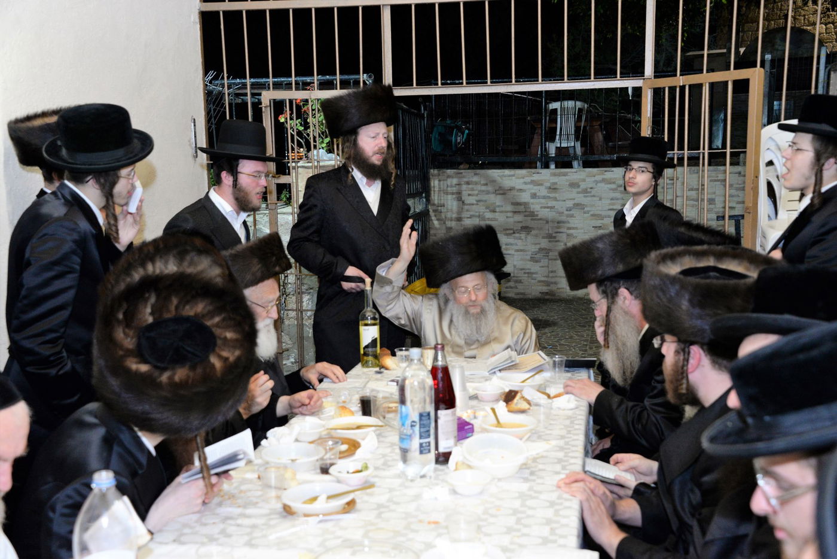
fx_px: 1023
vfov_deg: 30.5
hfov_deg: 44.5
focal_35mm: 44
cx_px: 418
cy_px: 280
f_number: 5.6
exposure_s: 1/60
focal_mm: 44
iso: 2500
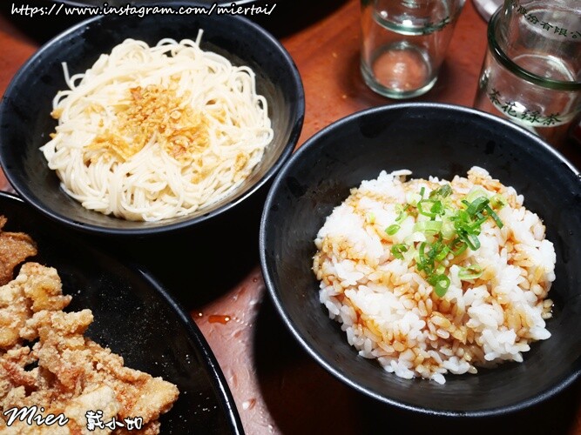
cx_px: 290
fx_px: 604
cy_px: 218
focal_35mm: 36
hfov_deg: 51.4
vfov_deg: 39.6
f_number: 4.5
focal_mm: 18
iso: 320
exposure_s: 1/60
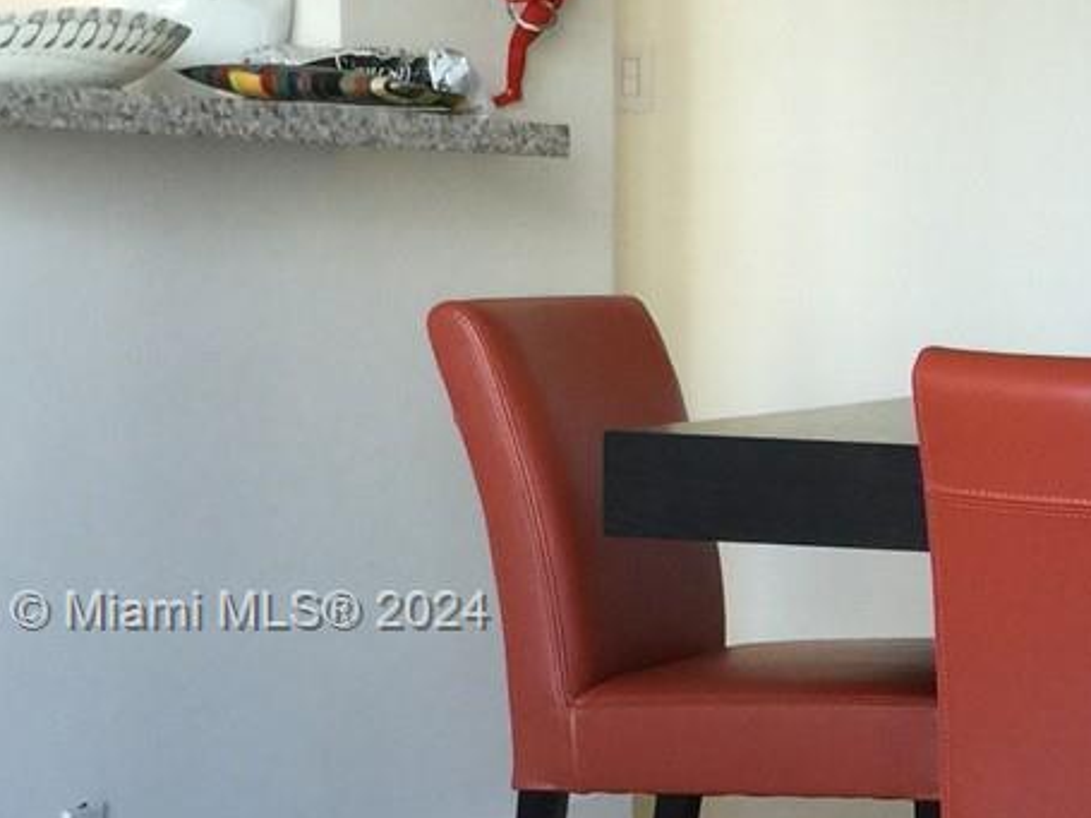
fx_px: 3214
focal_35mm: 102
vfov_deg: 14.4
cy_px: 614
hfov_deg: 17.3
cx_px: 1640
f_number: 2.2
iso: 40
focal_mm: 4.15
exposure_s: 1/15
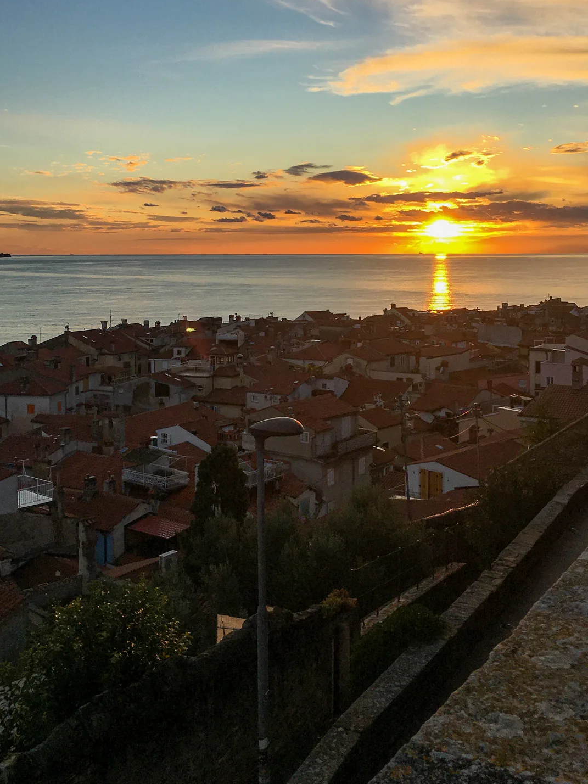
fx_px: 883
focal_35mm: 39
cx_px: 307
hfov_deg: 36.8
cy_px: 283
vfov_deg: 47.3
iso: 25
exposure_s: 1/1100
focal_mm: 4.15
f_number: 2.2
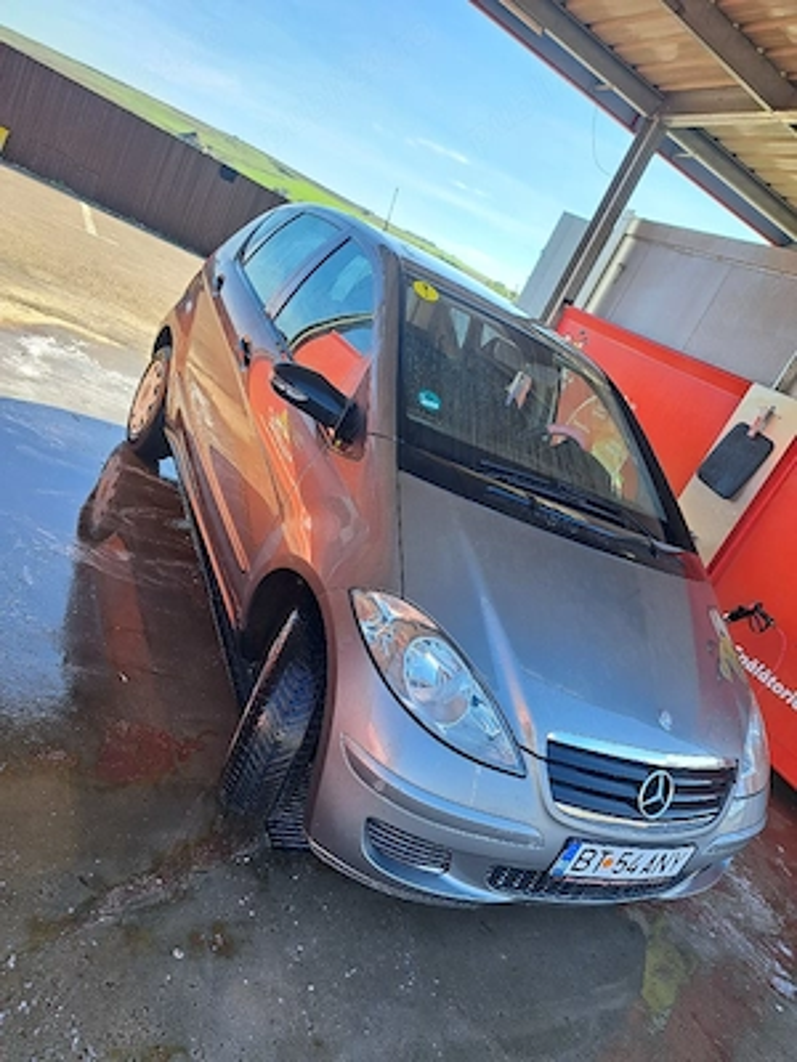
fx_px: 737
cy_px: 531
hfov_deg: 56.8
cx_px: 398
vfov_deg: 71.6
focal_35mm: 24
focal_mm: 5.23
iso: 50
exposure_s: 1/189
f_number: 1.8
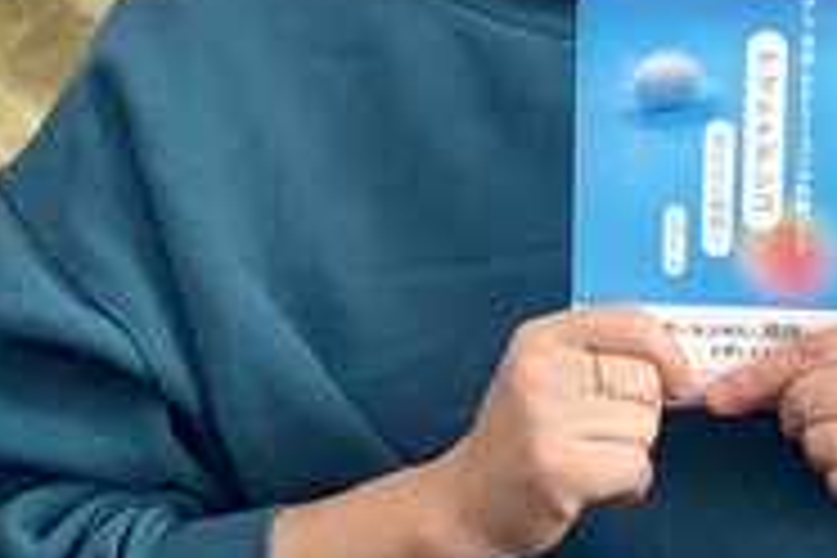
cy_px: -302
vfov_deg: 10.6
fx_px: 2906
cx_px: 418
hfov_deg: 16.4
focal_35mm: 125
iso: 50
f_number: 1.8
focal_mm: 3.99
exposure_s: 1/121
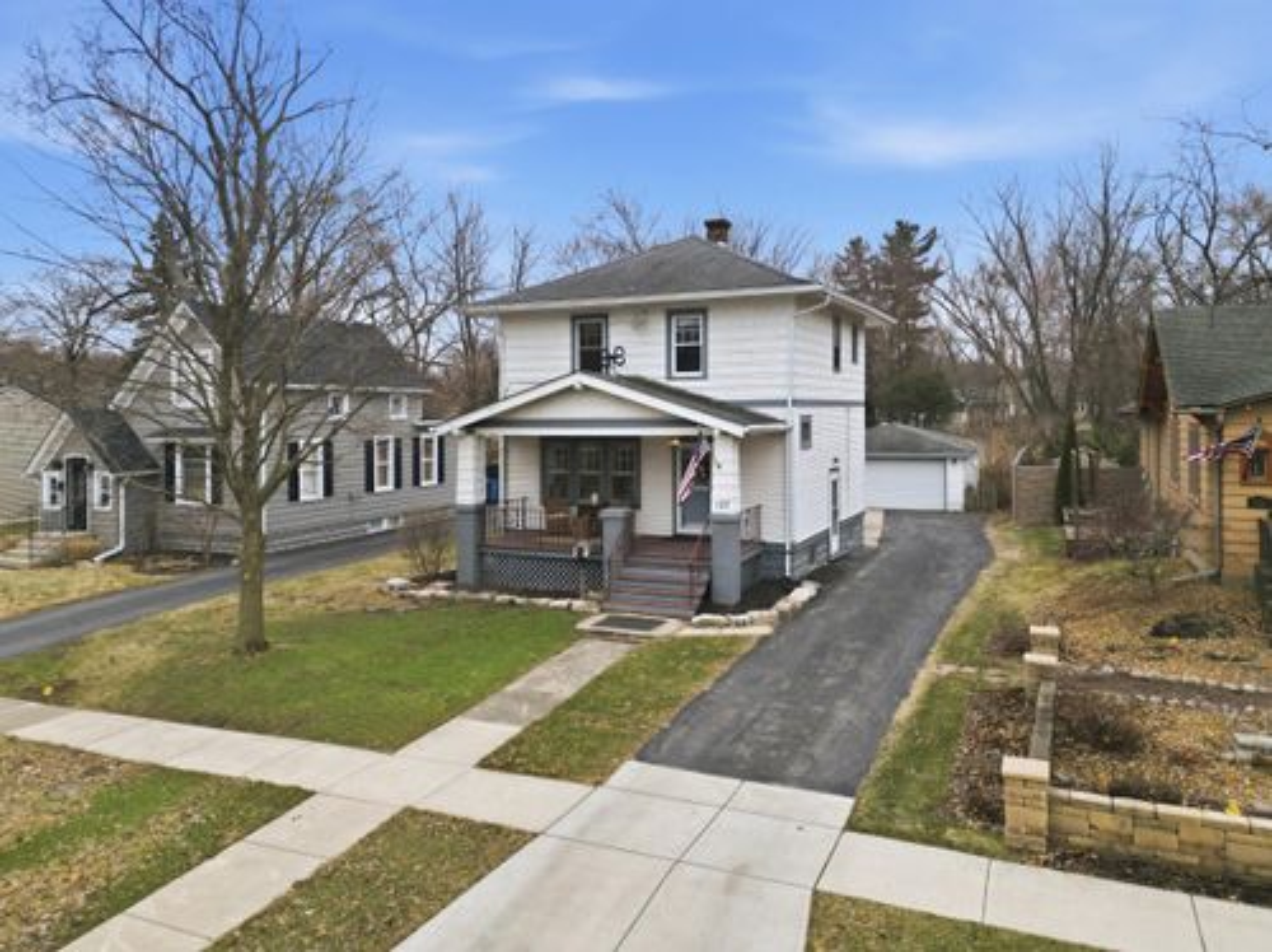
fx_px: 881
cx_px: 636
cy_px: 476
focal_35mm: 24
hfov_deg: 71.6
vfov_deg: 56.7
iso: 150
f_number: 1.7
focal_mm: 6.7
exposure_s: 1/1000
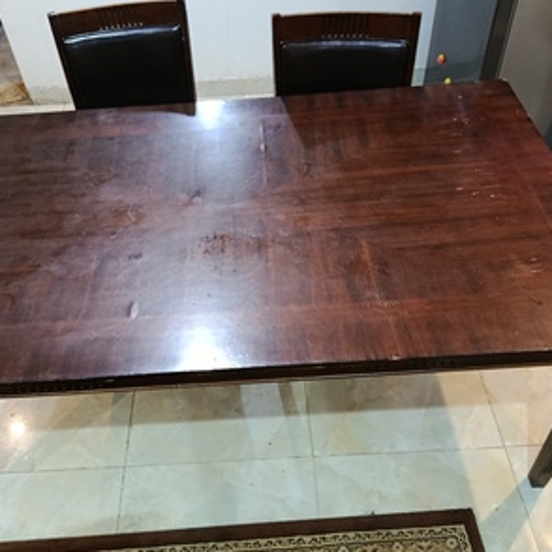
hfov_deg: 49.7
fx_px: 595
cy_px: 273
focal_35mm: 33
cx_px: 249
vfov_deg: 49.7
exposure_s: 1/30
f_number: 1.7
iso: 1348
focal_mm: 5.24
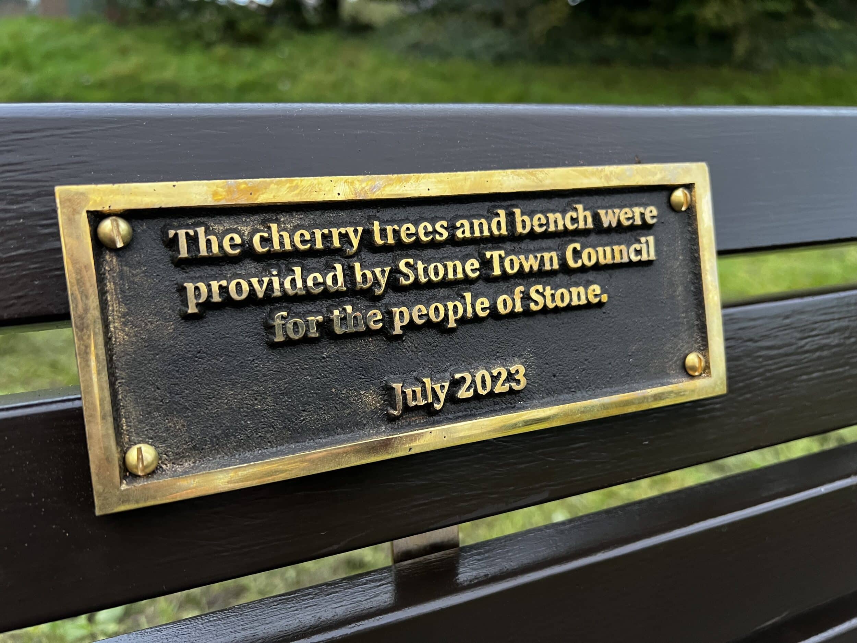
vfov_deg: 53.1
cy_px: 322
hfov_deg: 67.3
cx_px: 428
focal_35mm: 26
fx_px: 644
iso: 250
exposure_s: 1/60
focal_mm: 5.7
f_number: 1.5
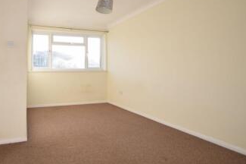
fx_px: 150
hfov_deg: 75.7
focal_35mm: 22
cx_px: 79
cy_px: 61
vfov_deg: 56.4
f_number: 5.6
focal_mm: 10
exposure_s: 1/125
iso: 180
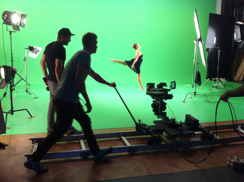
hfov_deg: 52.7
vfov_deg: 40.6
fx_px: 246
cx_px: 122
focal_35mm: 35
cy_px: 91
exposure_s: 1/60
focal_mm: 3.85
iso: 80
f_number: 2.8
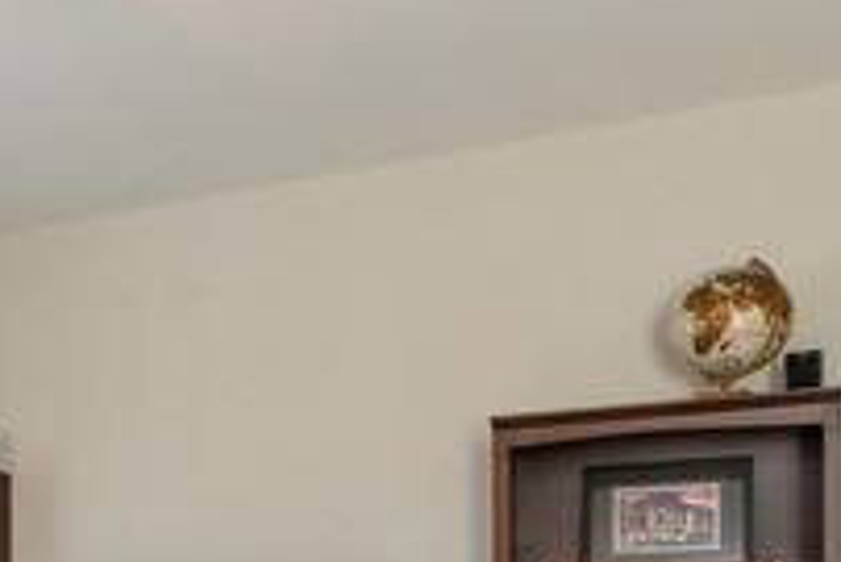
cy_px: 664
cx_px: -146
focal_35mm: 57
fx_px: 1332
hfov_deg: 30.3
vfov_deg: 22.1
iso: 320
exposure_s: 1/10
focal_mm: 12
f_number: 8
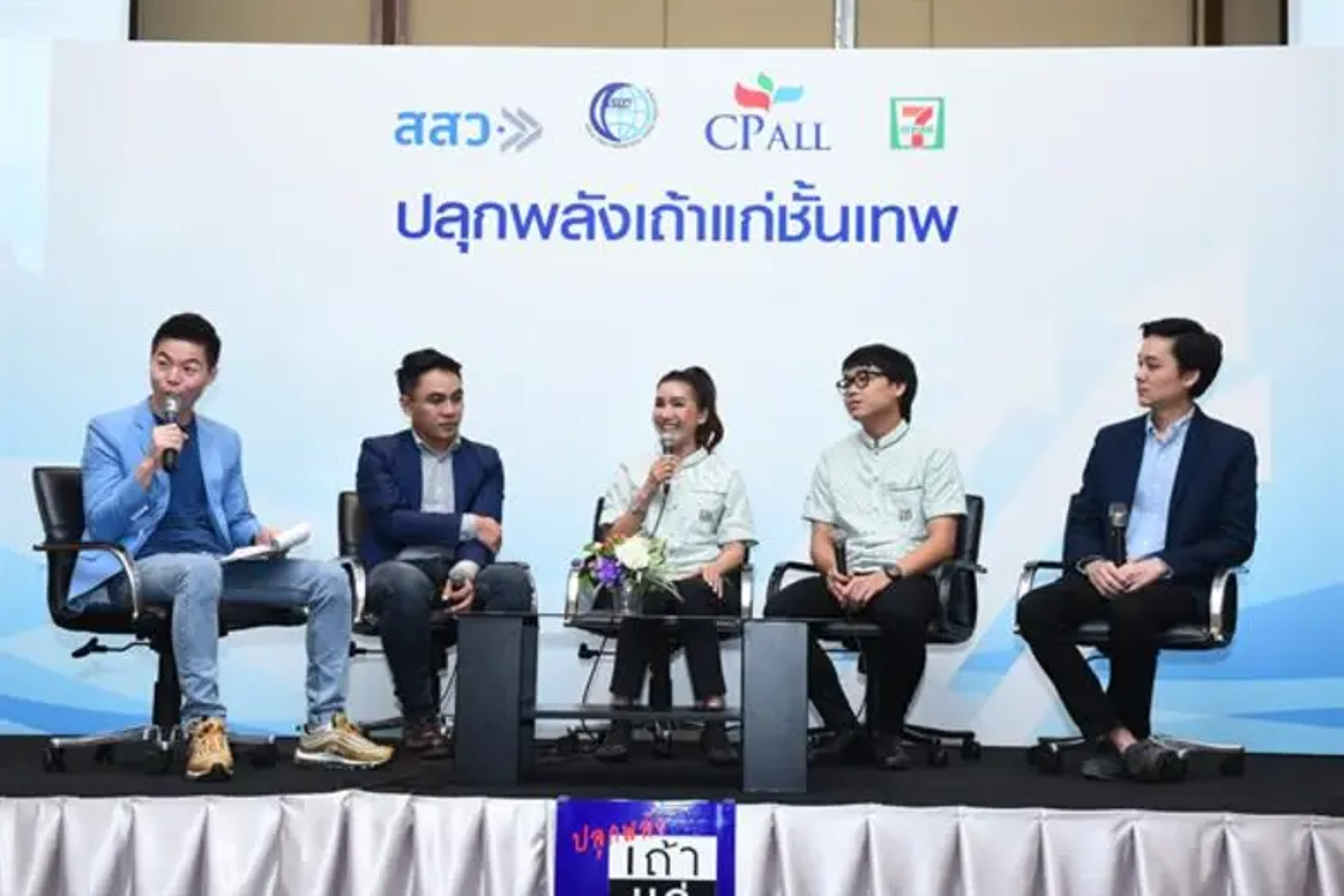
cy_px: 448
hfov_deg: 39.6
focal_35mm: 50
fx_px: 1867
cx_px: 672
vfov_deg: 27.0
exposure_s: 1/160
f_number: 5.6
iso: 1250
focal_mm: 50
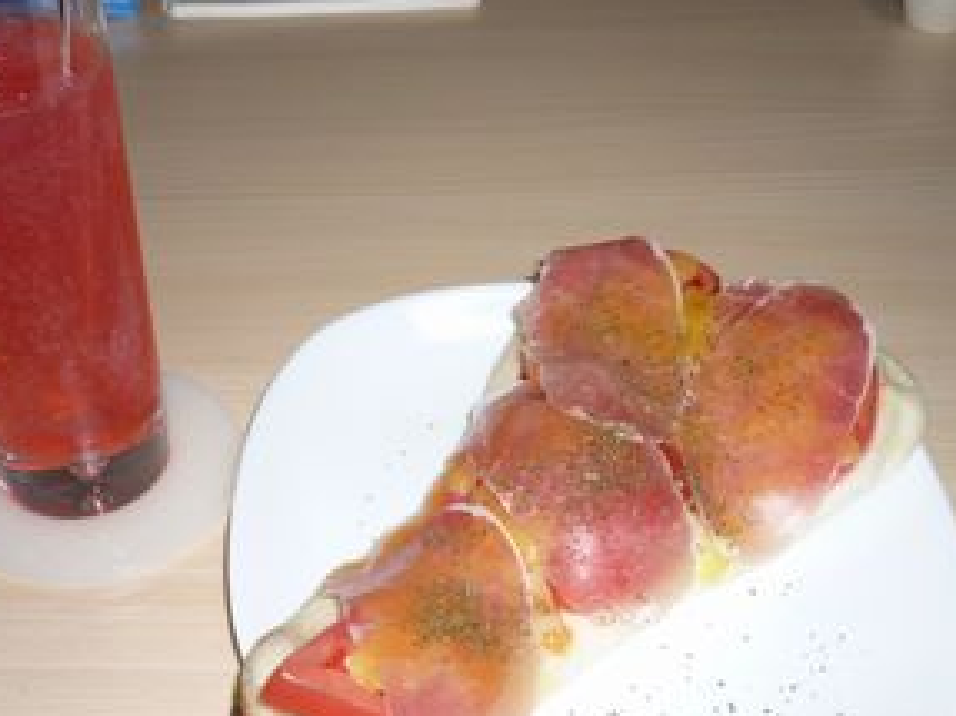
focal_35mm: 46
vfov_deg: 31.5
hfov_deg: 41.2
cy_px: 376
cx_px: 460
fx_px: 1270
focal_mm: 5.5
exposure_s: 1/30
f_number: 2.8
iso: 100
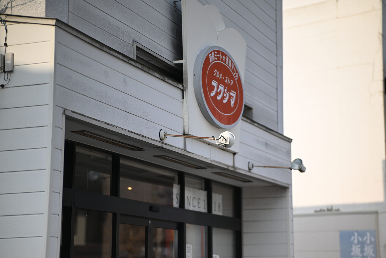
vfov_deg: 16.1
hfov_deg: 23.9
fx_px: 912
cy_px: 129
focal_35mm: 85
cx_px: 193
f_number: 1.4
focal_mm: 85
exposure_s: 1/8000
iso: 100
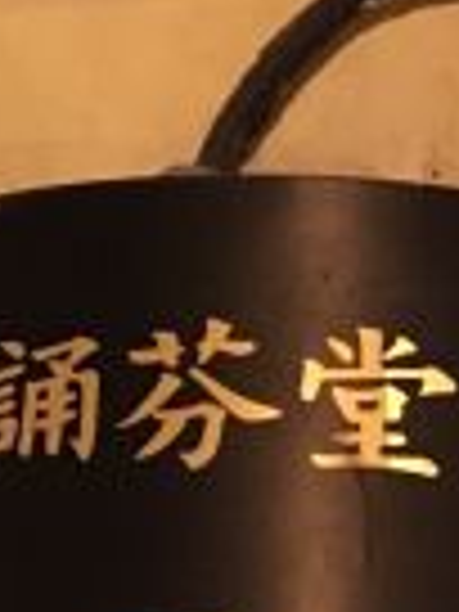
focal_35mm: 149
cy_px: -20
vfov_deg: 13.1
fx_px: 2634
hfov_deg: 8.6
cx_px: -801
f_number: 2.2
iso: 200
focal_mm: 4.15
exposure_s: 1/4
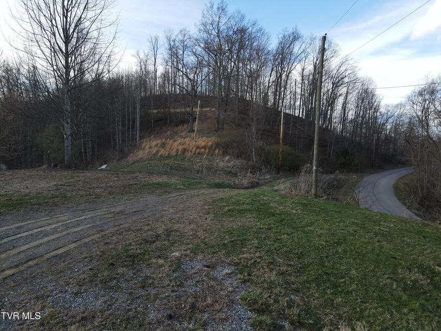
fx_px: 306
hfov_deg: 71.6
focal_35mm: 24
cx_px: 220
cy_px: 166
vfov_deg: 56.8
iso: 100
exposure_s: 1/240
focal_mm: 4.5
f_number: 2.8
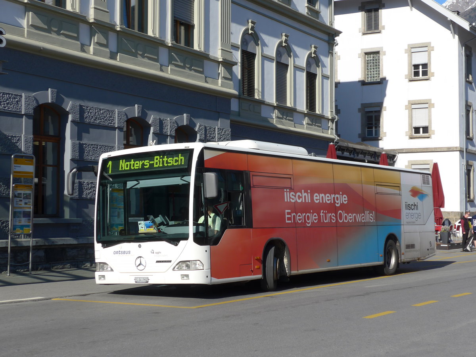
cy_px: 178
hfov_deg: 31.2
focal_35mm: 62
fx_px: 853
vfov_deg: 23.7
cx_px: 238
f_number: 3.7
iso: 80
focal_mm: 12.7
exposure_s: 1/1300
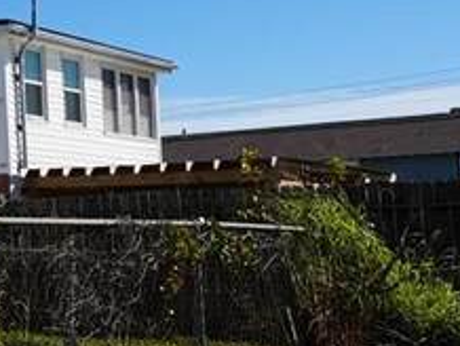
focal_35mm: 79
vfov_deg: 18.6
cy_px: 110
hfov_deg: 19.5
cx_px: -329
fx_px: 1051
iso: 80
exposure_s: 1/200
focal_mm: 14
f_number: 10
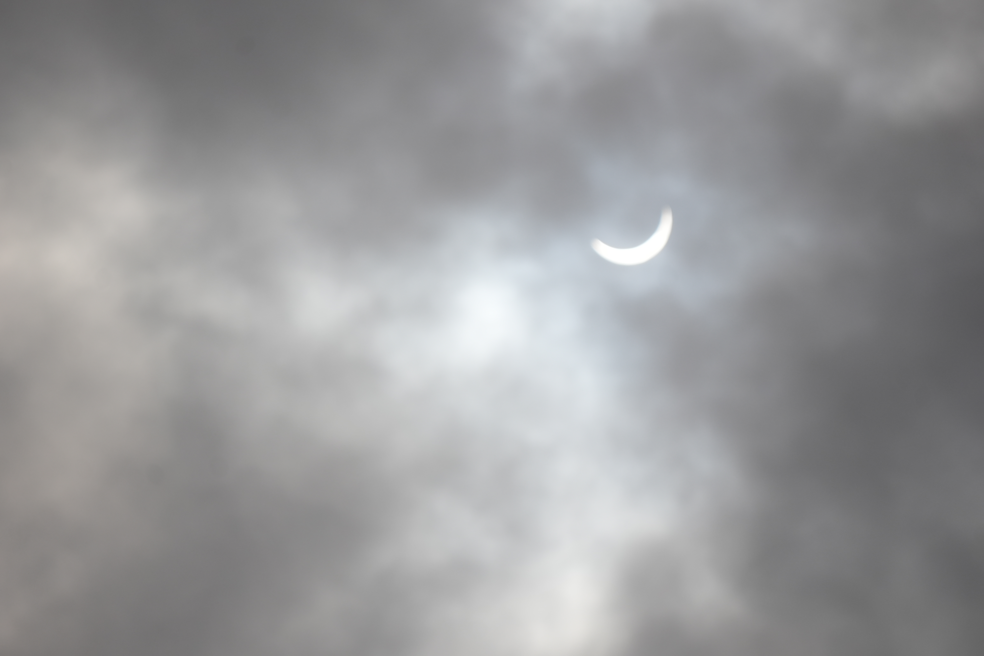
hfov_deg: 6.5
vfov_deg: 4.4
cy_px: 328
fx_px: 8609
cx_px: 492
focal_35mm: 315
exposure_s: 1/400
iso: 320
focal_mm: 210
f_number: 6.3
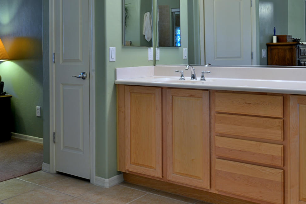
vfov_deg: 30.0
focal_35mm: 44
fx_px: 374
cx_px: 154
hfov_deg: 44.5
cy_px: 50
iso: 200
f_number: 13
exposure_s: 1/1.6
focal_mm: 24
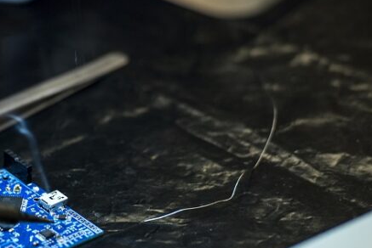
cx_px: 41
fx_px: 4849
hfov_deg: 4.4
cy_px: 191
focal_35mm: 469
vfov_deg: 2.9
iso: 320
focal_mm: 200
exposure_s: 1/320
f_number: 2.8
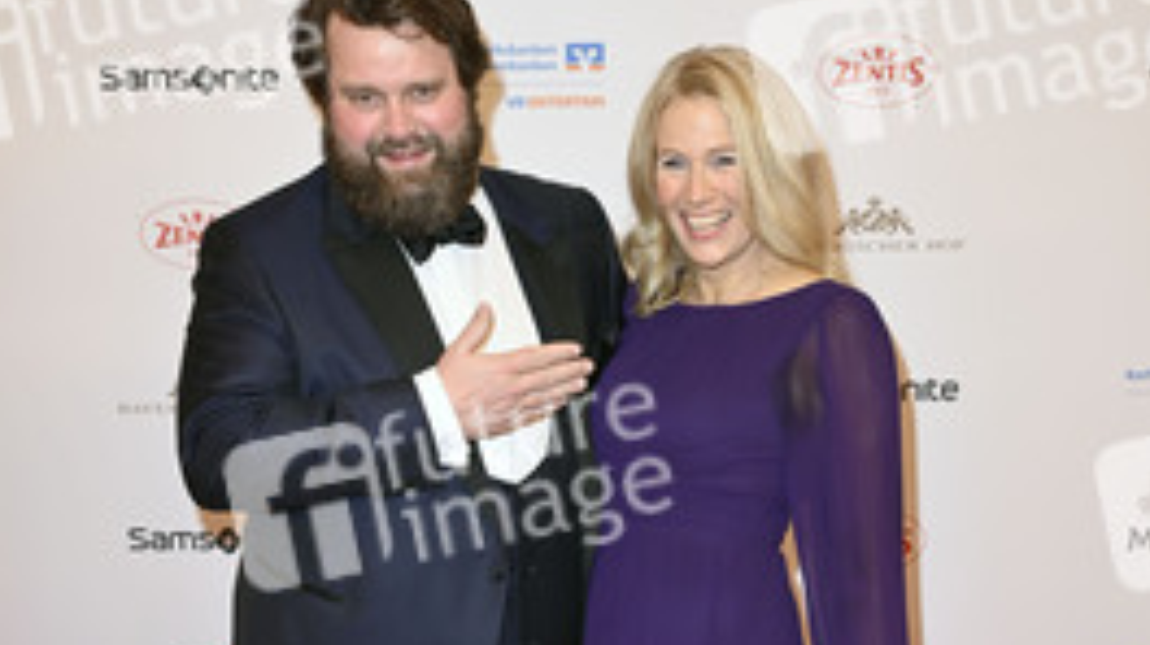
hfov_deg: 29.0
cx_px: 575
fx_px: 2224
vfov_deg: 16.0
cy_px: 706
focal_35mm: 73
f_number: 7.1
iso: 640
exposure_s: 1/250
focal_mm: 46
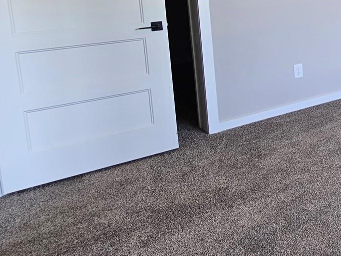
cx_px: 416
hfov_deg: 36.2
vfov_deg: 34.3
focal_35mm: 39
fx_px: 384
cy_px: 16
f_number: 2.2
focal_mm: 2.2
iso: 160
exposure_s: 1/60
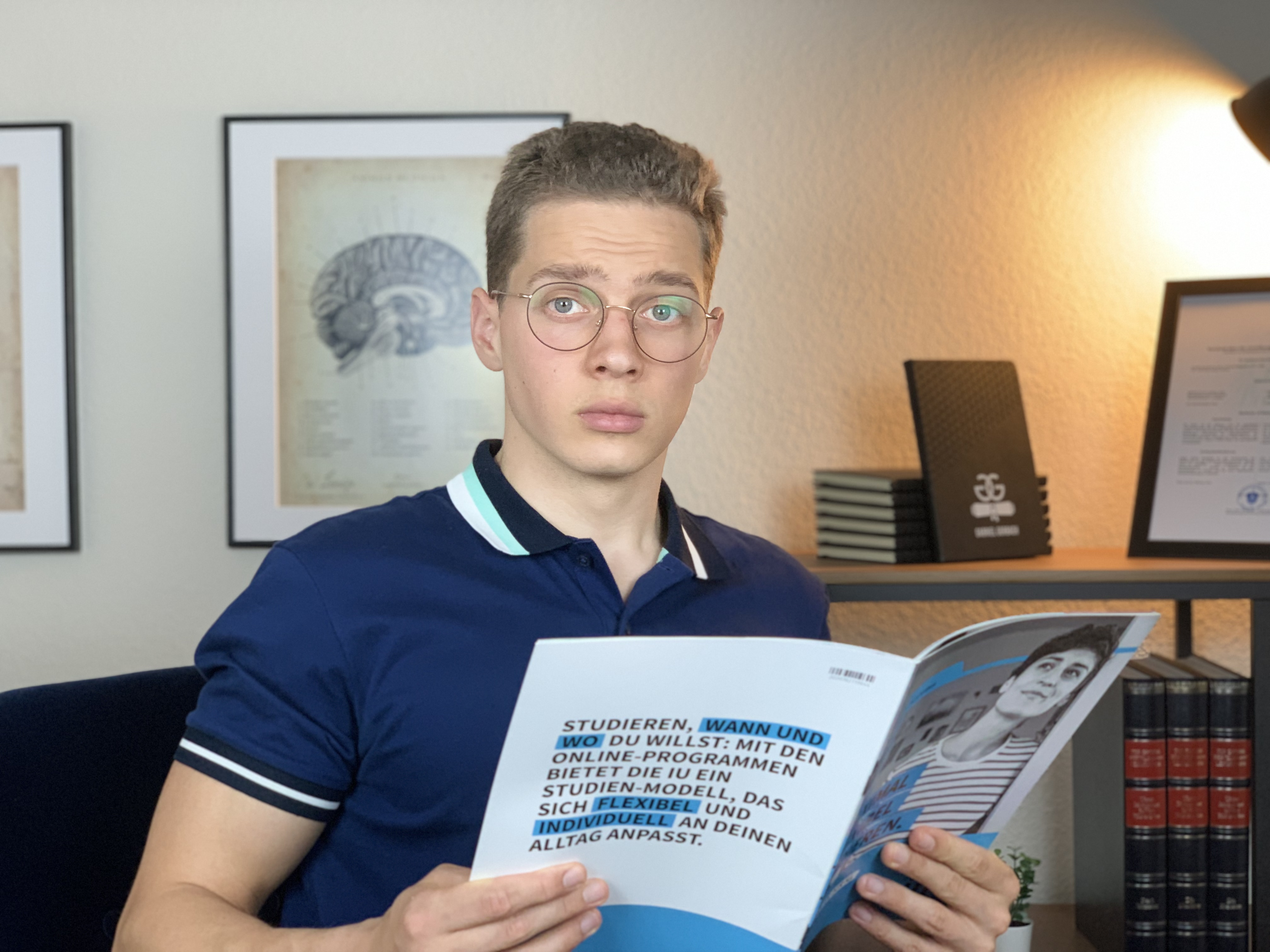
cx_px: 635
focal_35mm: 52
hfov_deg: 36.8
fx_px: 1908
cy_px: 476
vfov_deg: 28.0
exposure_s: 1/75
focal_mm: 6
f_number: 2.4
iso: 125
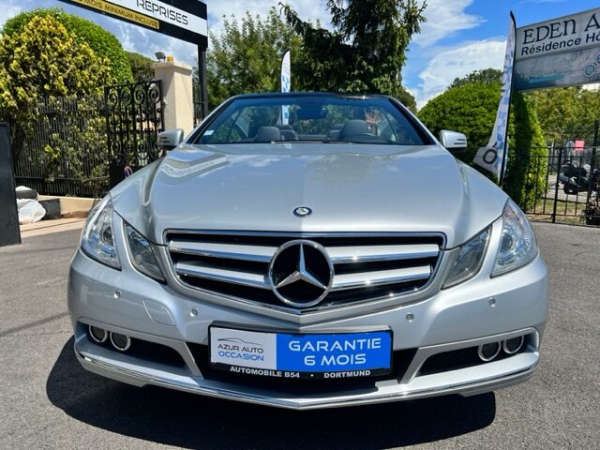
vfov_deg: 53.1
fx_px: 451
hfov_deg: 67.3
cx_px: 300
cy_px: 225
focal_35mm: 26
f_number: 1.5
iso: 50
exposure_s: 1/6211
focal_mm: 5.7
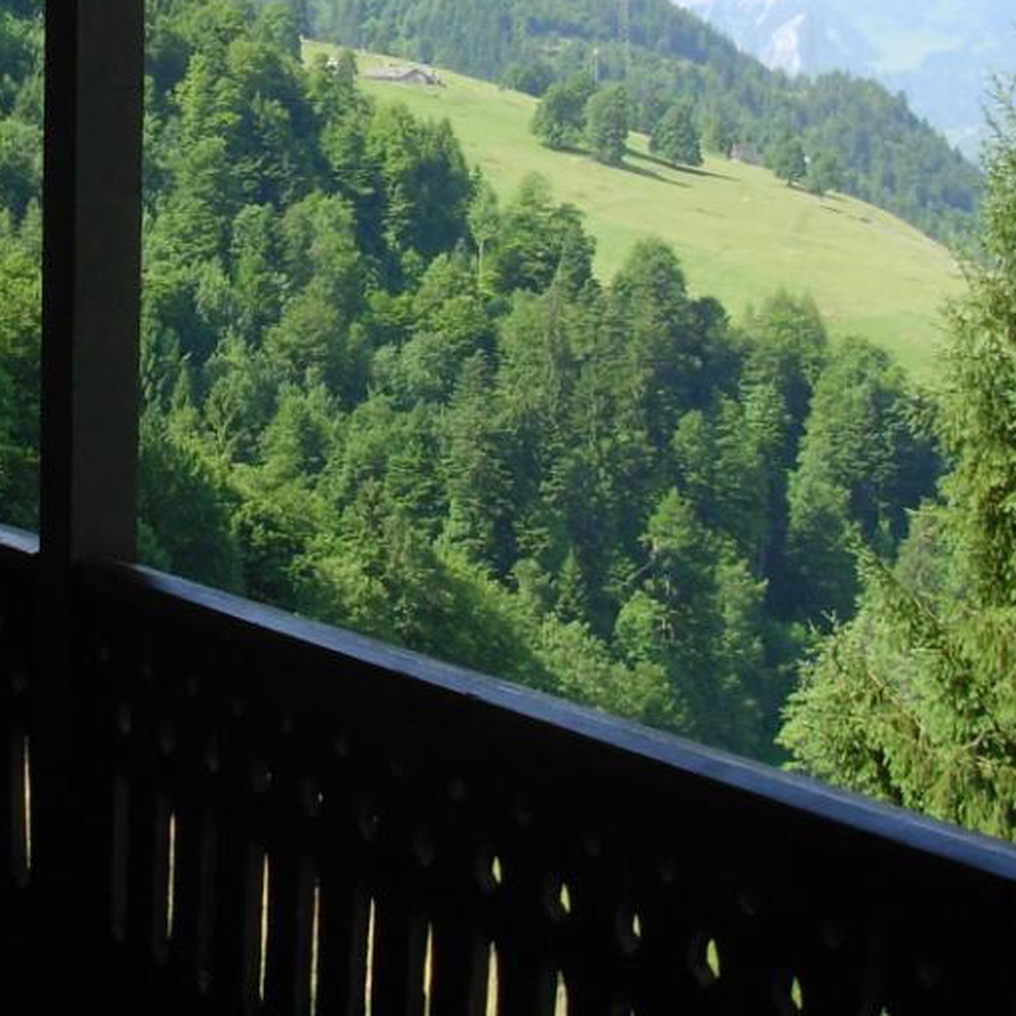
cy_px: 147
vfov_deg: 19.4
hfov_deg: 19.4
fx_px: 2922
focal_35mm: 88
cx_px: 125
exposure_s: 1/322
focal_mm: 6.3
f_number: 2.9
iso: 50
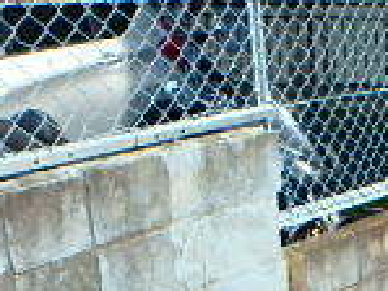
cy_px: 385
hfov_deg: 19.3
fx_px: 1010
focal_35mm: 90
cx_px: 565
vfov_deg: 15.6
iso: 125
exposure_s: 1/800
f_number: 3.5
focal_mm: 3.7
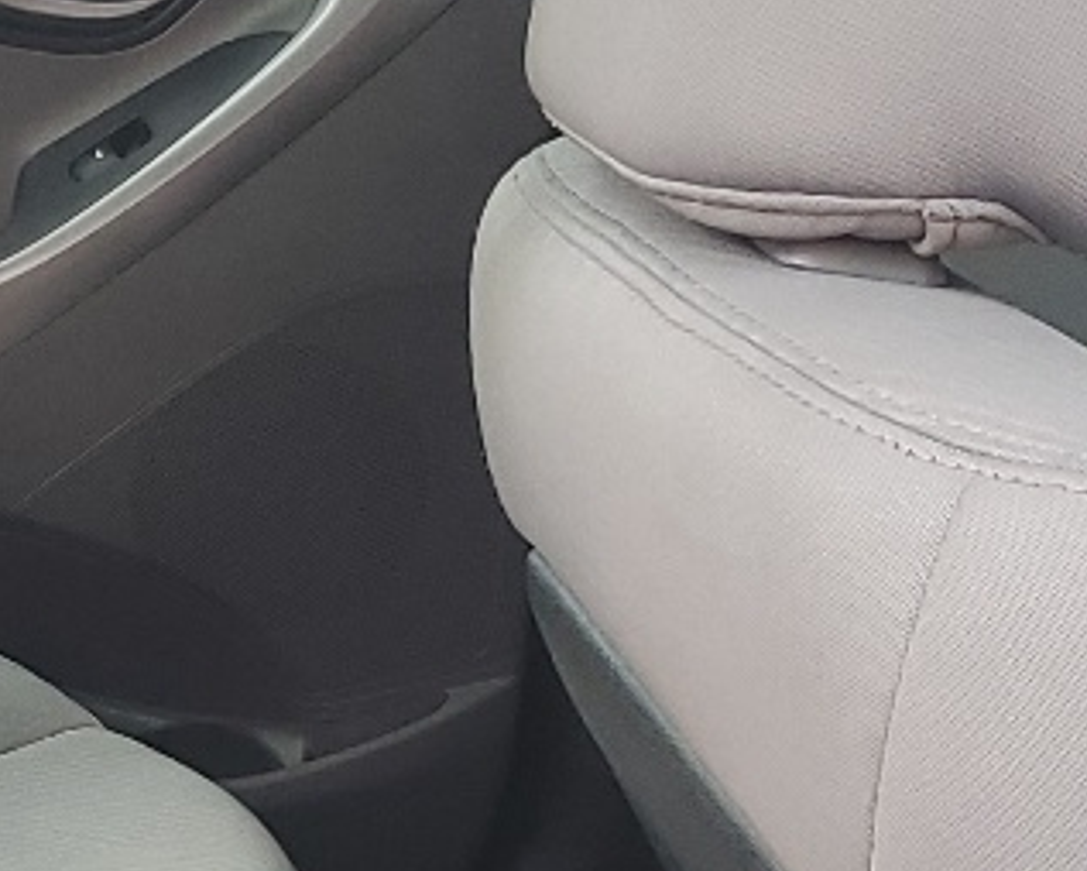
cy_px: 854
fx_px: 4120
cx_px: -62
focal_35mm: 128
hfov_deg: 14.7
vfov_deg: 11.9
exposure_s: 1/120
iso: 83
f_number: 1.5
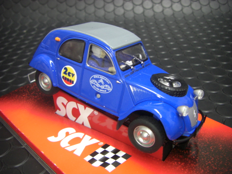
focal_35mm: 38
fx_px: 255
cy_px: 87
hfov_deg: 49.0
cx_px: 116
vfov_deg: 37.7
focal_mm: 6.3
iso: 200
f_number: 3.4
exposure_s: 1/15
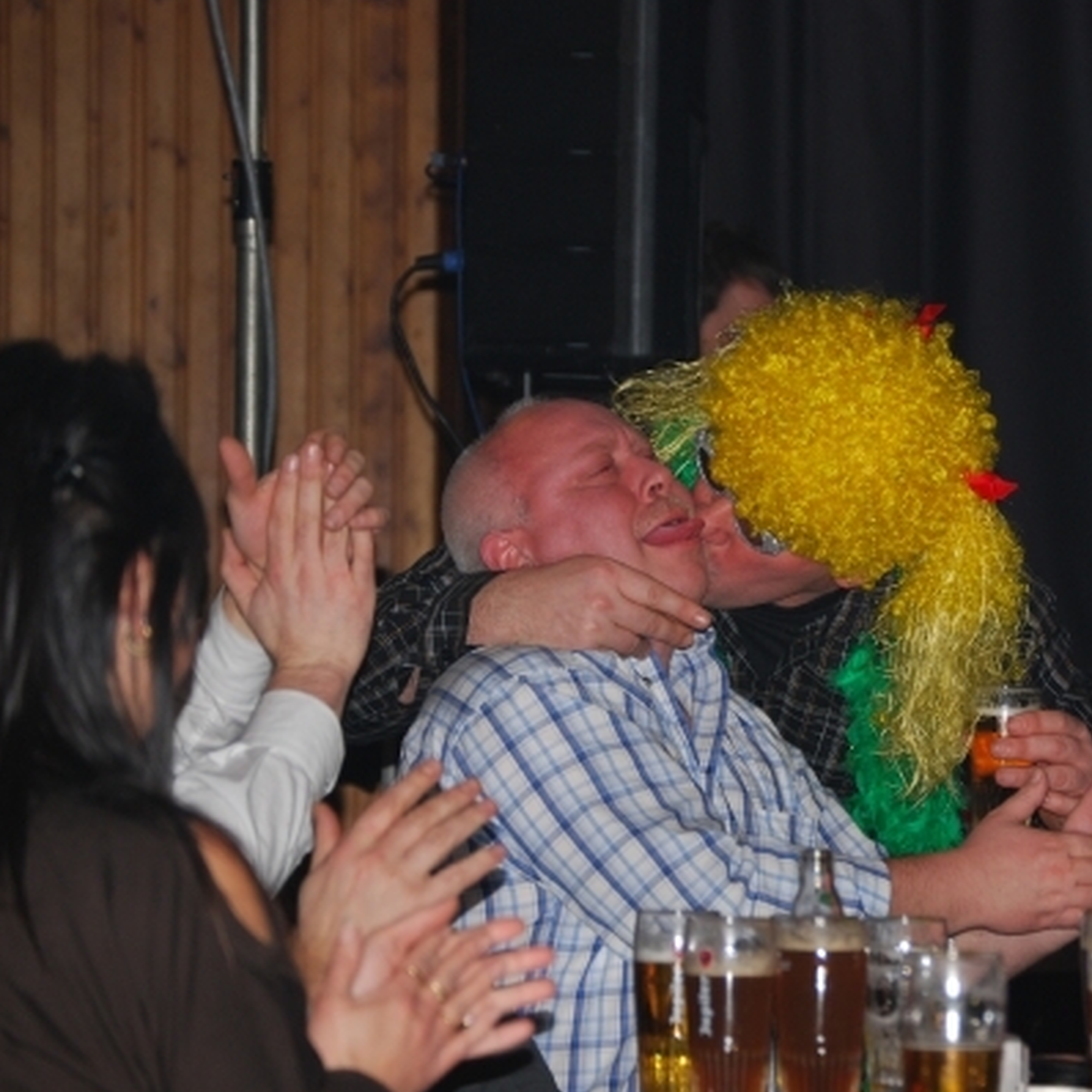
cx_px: 793
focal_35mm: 150
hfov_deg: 11.6
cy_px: 547
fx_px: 5354
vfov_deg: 11.6
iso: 320
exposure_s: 1/60
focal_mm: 78
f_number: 4.5
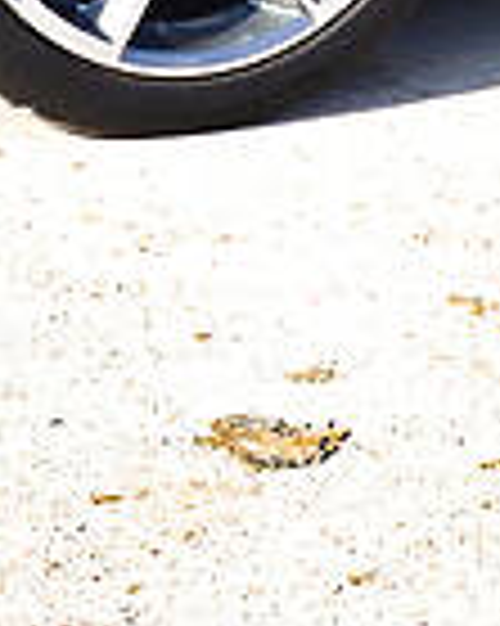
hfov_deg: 9.5
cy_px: -511
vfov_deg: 11.1
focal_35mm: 162
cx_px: 356
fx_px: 3000
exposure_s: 1/200
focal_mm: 20
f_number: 10
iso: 400
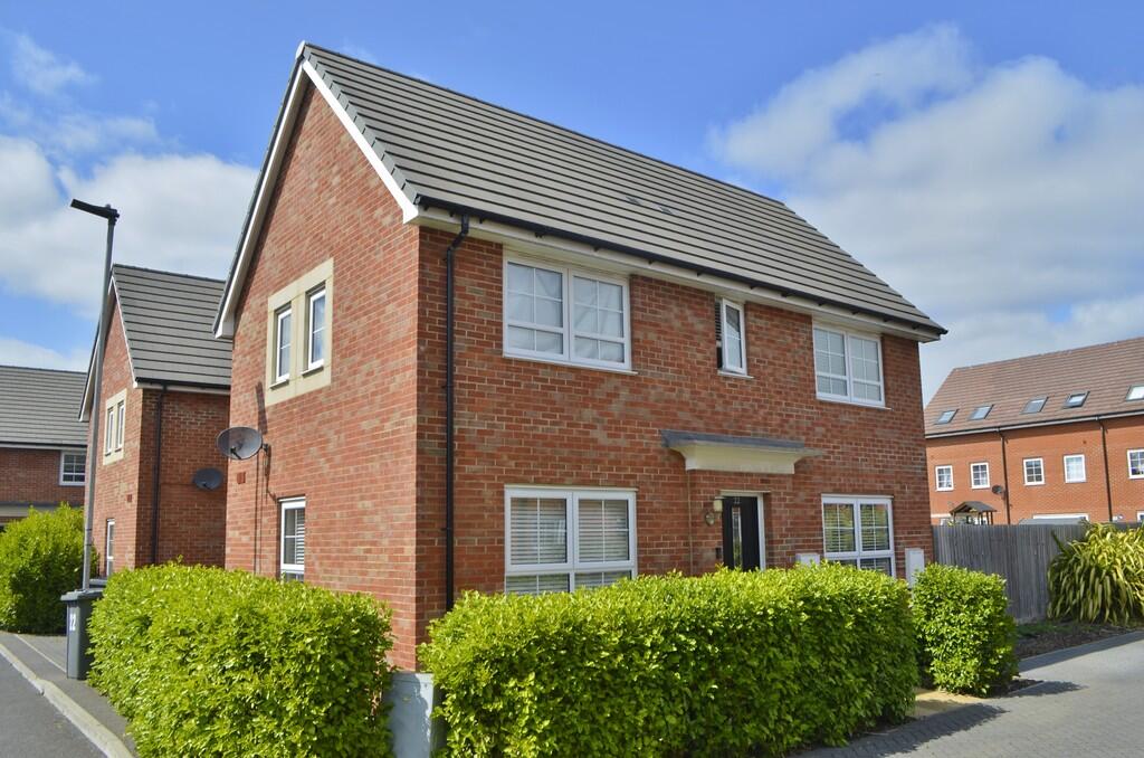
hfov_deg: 67.5
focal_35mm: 27
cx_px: 572
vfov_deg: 47.7
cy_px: 379
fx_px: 856
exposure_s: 1/250
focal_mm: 18
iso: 110
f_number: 8
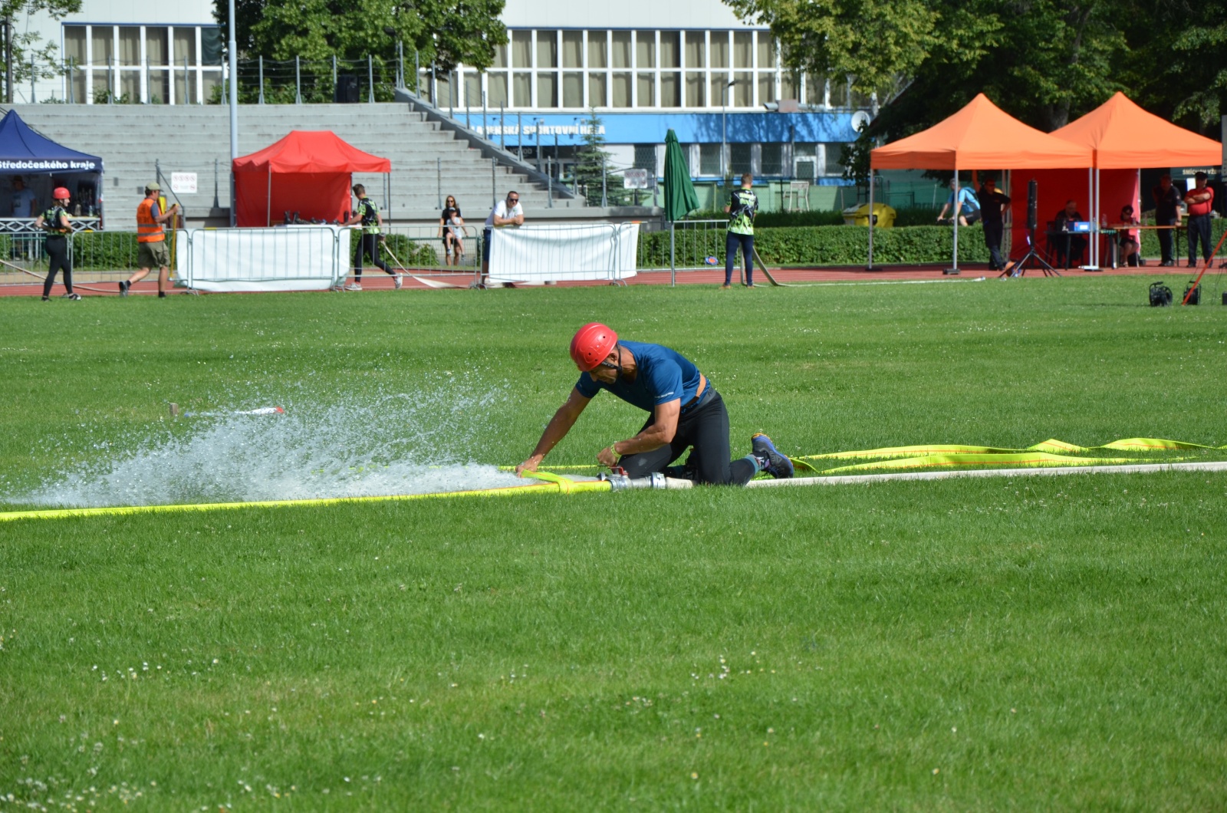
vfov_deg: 9.9
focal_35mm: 138
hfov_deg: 14.9
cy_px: 406
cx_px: 614
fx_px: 4694
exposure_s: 1/1000
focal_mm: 92
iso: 200
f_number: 6.3
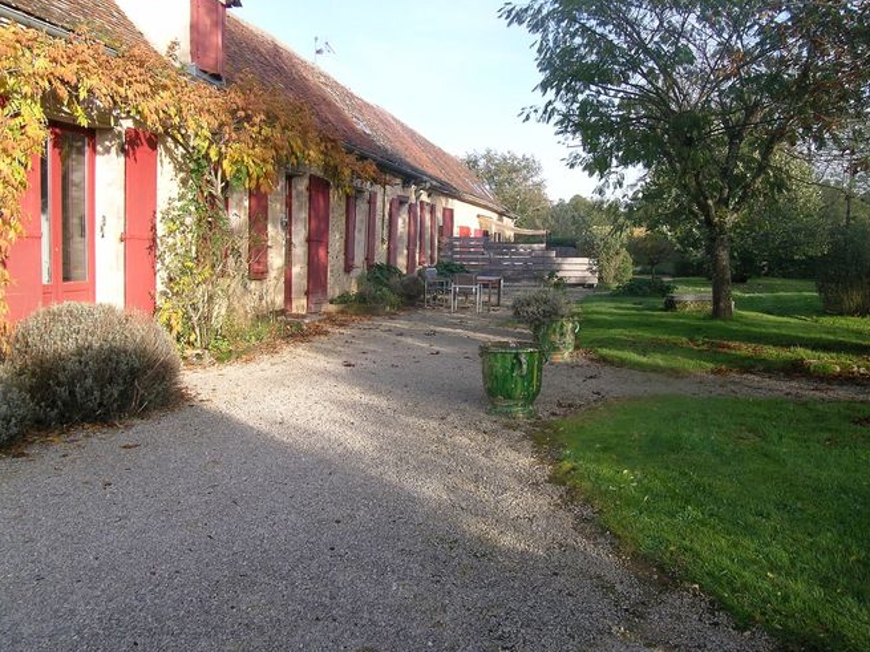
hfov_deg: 59.9
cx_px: 456
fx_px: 754
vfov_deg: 46.8
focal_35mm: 30
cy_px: 315
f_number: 4.4
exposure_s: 1/140
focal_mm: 5.8
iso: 50
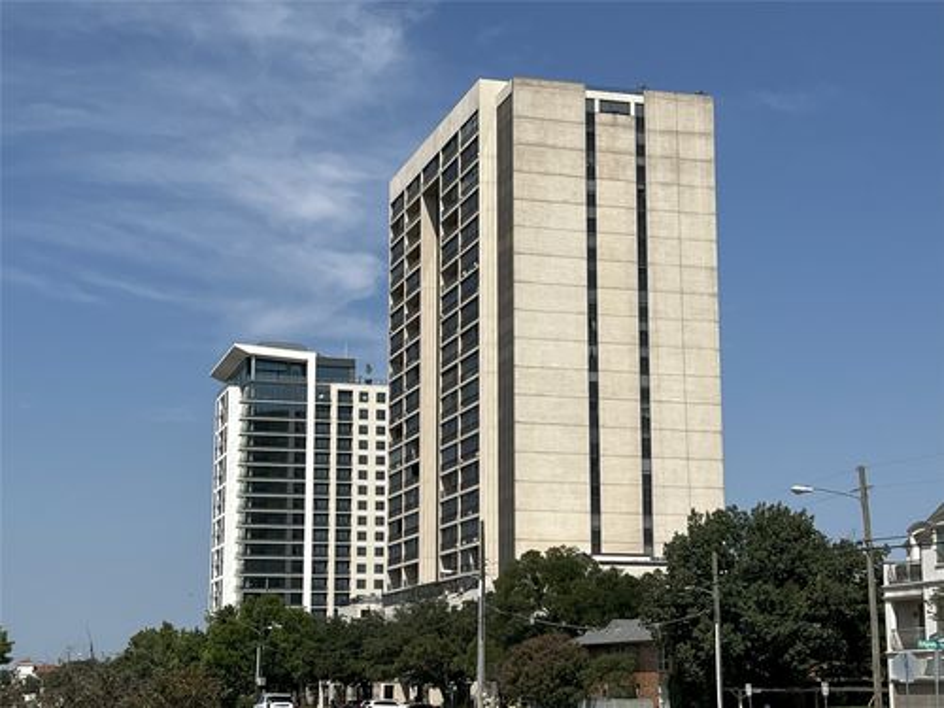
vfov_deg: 22.9
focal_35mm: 64
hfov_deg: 30.3
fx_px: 1745
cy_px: 354
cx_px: 472
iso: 50
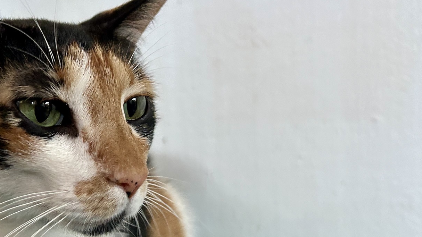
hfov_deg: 41.5
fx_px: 526
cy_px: 164
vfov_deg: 25.2
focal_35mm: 47
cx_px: 74
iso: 400
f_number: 1.5
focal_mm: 5.7
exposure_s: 1/60
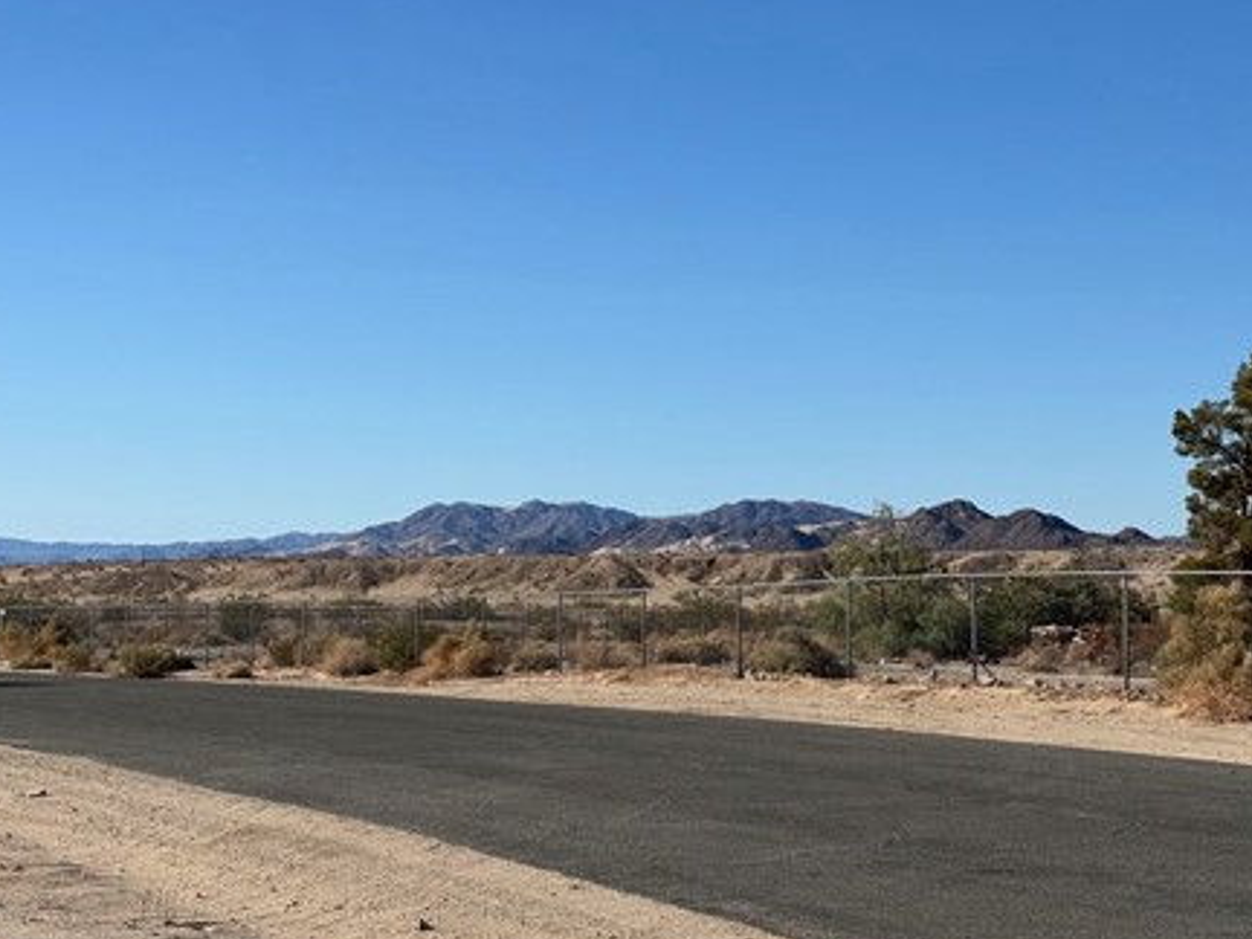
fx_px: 2785
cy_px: 519
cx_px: 704
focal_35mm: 77
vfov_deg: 19.1
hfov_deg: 25.3
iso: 40
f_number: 1.6
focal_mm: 5.96
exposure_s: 1/4255
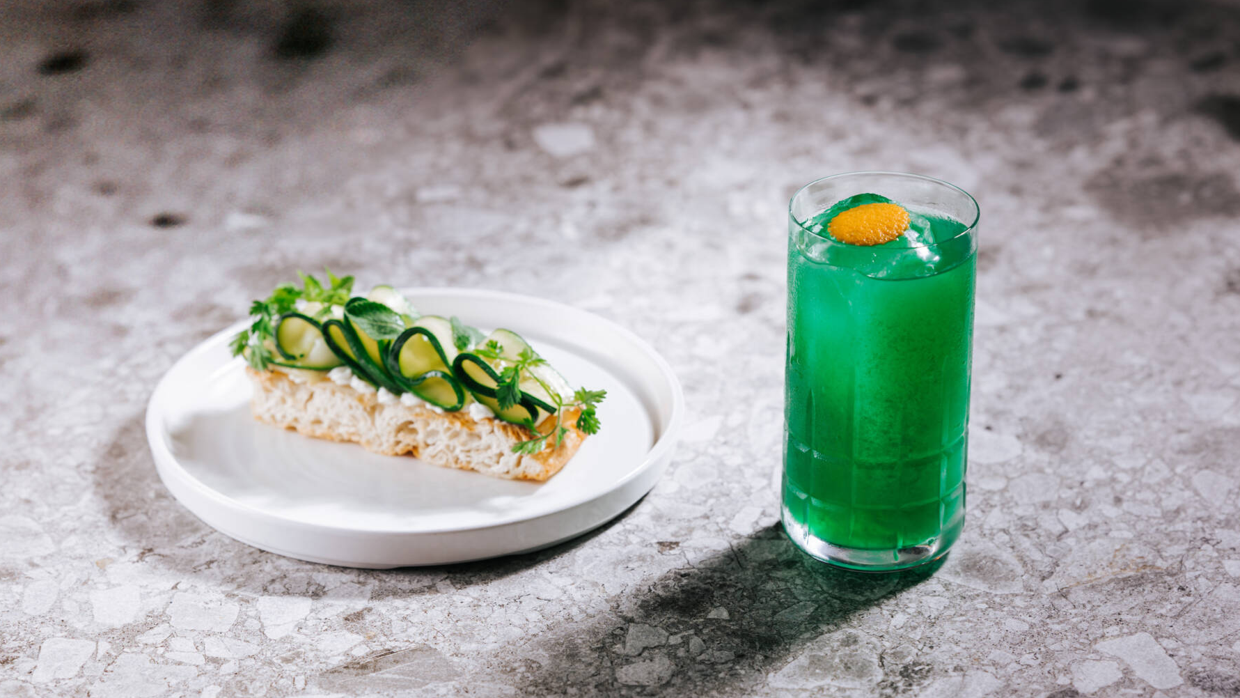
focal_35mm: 90
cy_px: 403
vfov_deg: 13.4
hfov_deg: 23.7
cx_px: 618
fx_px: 2959
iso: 100
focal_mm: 85
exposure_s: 1/200
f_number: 4.5
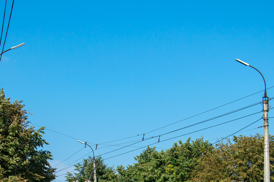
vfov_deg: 13.7
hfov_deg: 20.6
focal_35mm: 99
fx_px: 752
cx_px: 110
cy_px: 153
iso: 100
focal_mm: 38
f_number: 7.1
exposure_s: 1/800
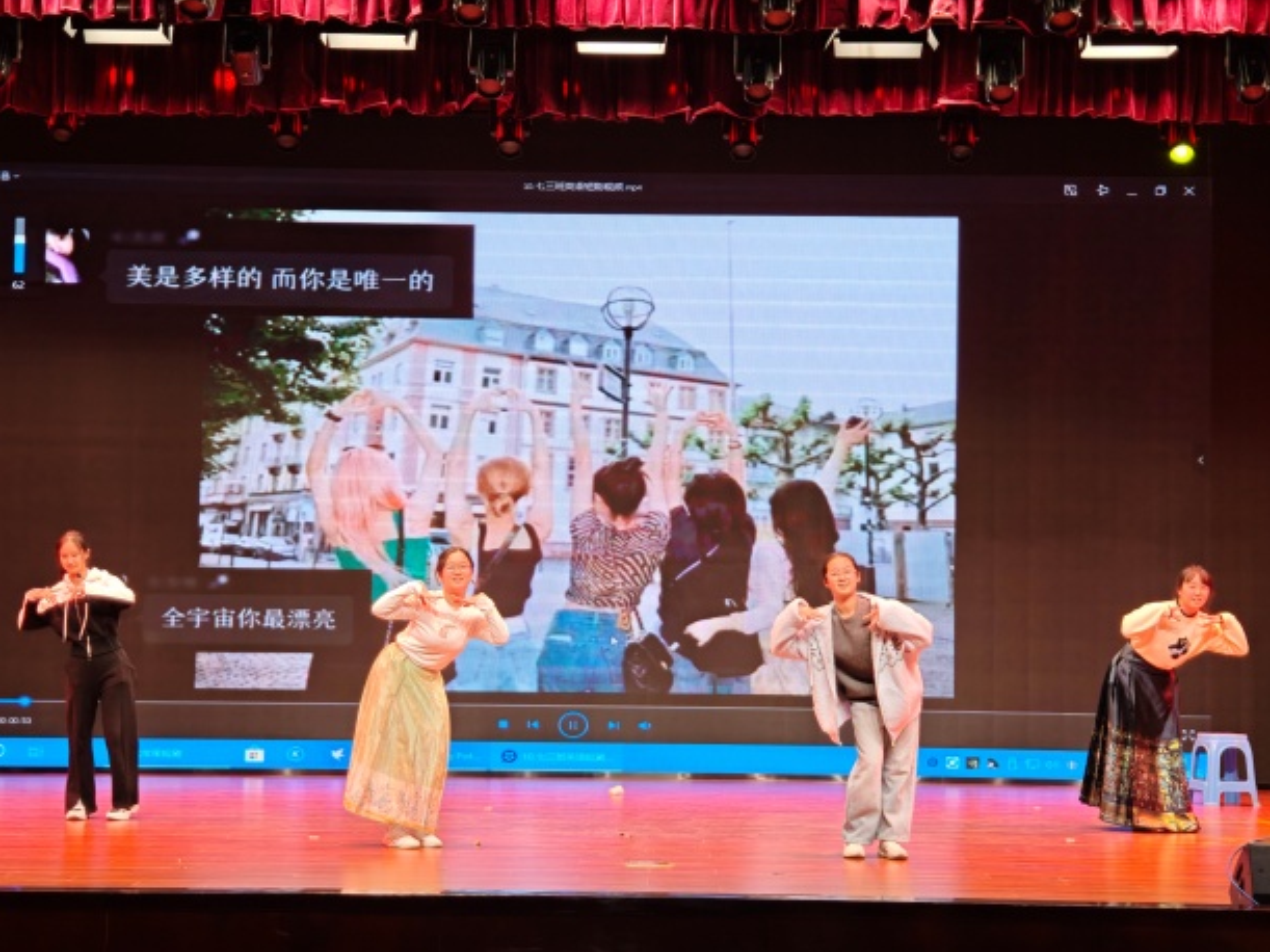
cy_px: 471
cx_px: 638
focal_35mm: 67
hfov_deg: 29.0
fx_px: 2458
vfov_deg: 21.9
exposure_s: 1/100
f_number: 2
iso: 320
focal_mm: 9
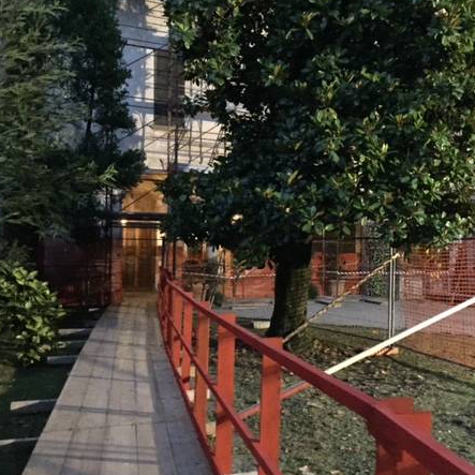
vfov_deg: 44.9
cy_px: 242
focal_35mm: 37
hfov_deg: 44.4
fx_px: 574
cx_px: 311
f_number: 2.2
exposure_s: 1/17
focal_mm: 4.15
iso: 1250
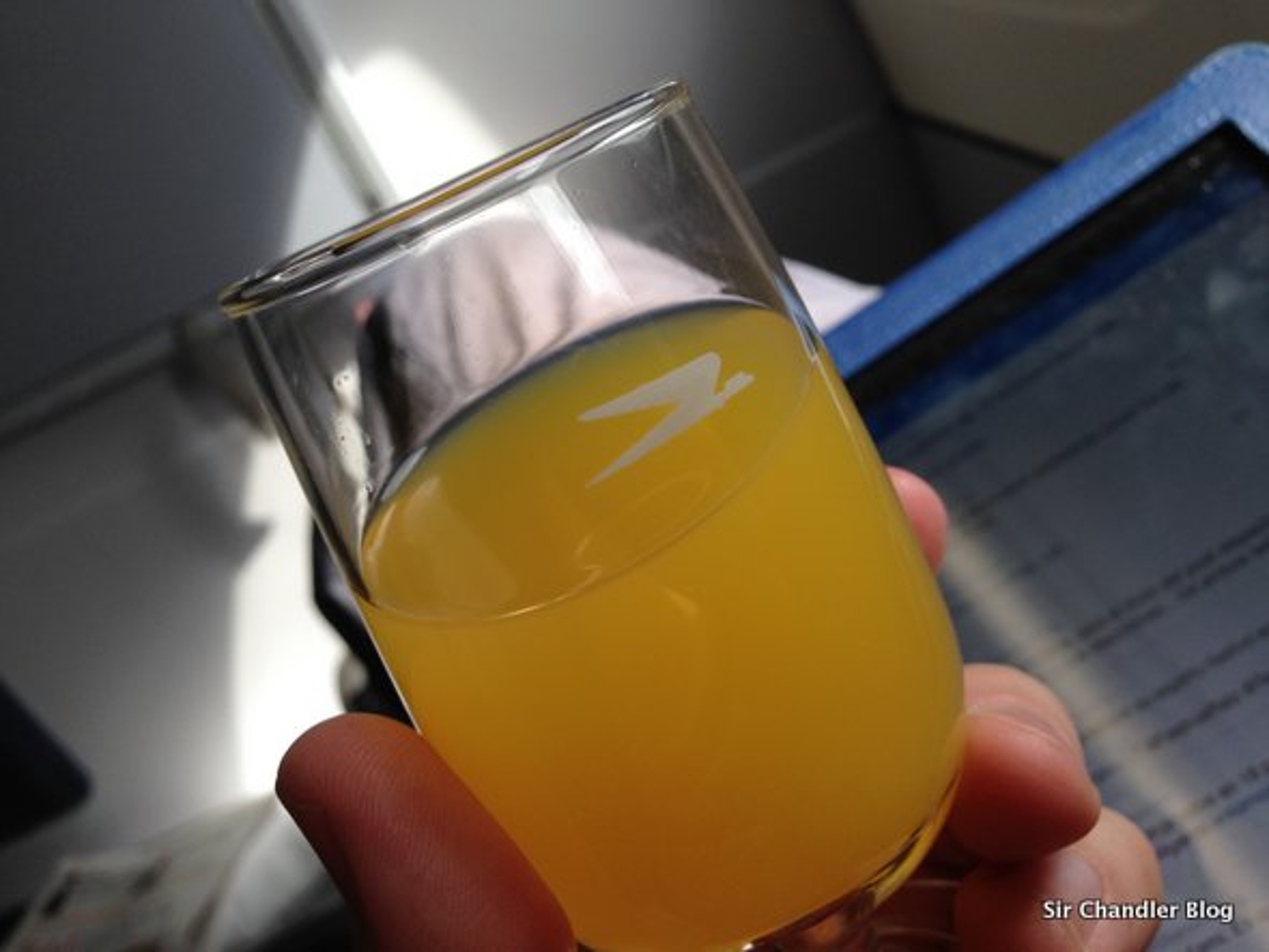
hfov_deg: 55.3
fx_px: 1210
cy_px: 476
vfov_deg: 43.0
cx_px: 634
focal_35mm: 33
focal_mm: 4.12
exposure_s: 1/278
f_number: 2.4
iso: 50
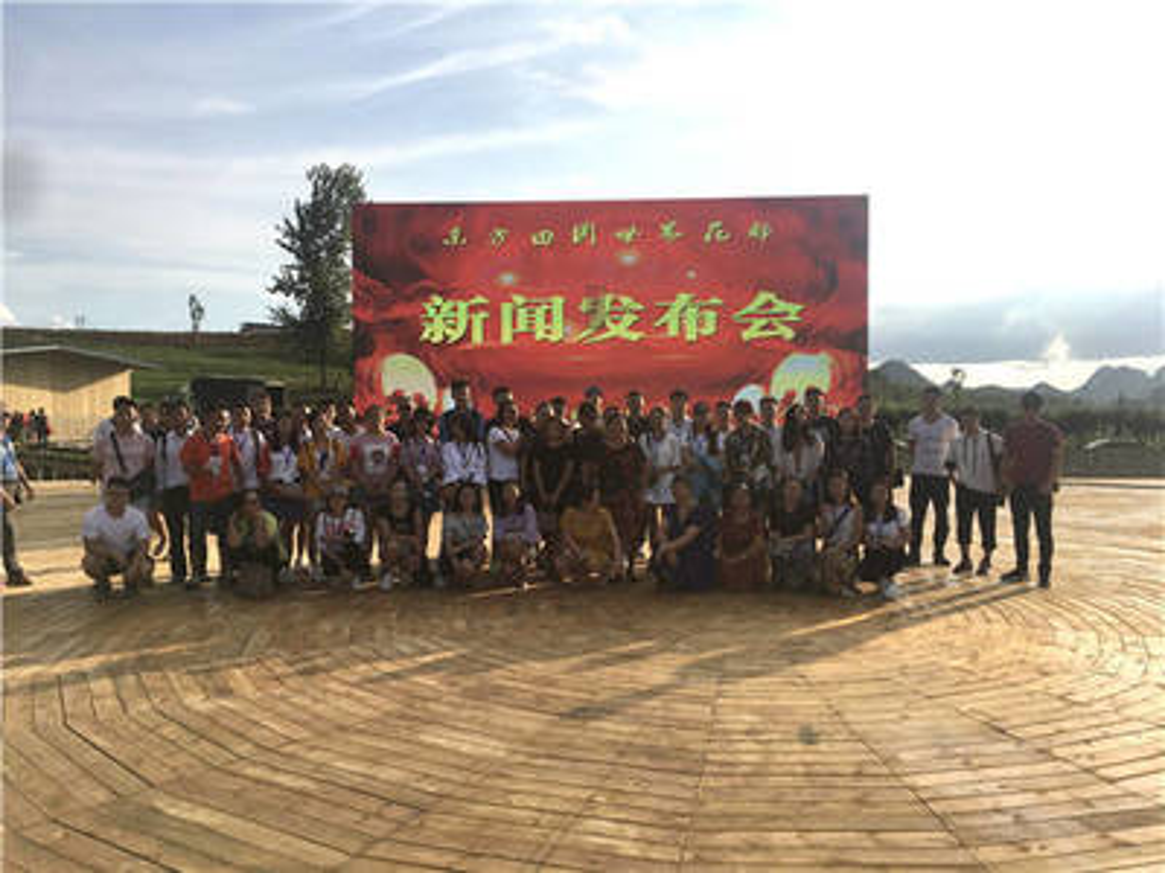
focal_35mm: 29
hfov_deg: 61.7
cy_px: 436
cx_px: 582
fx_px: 976
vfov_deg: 48.2
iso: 25
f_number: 2.2
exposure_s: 1/1479
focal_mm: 4.15
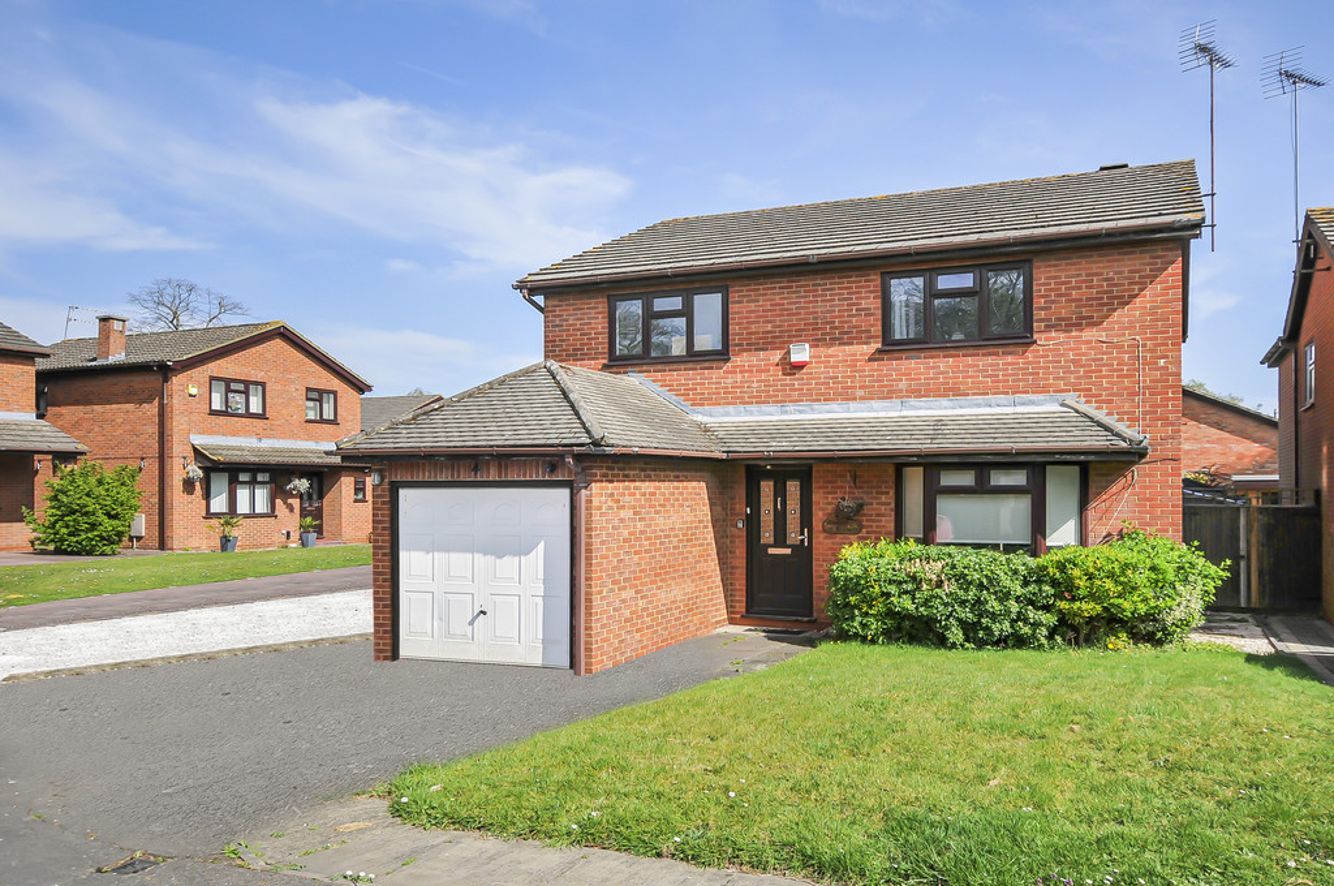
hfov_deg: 73.8
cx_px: 667
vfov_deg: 53.0
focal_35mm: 24
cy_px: 443
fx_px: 888
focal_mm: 16
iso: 200
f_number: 5.6
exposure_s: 1/800
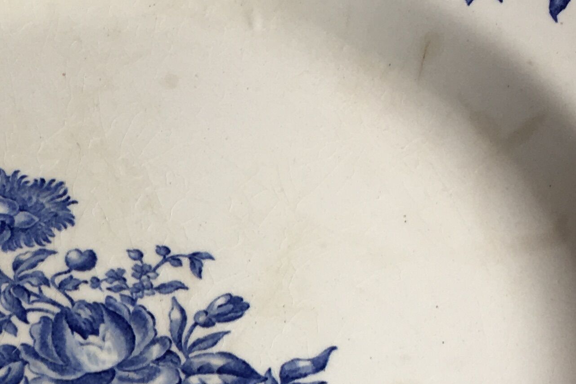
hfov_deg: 21.1
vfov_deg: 14.2
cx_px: 72
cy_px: 392
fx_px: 1520
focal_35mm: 95
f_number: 2.2
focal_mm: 4.15
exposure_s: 1/50
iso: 25
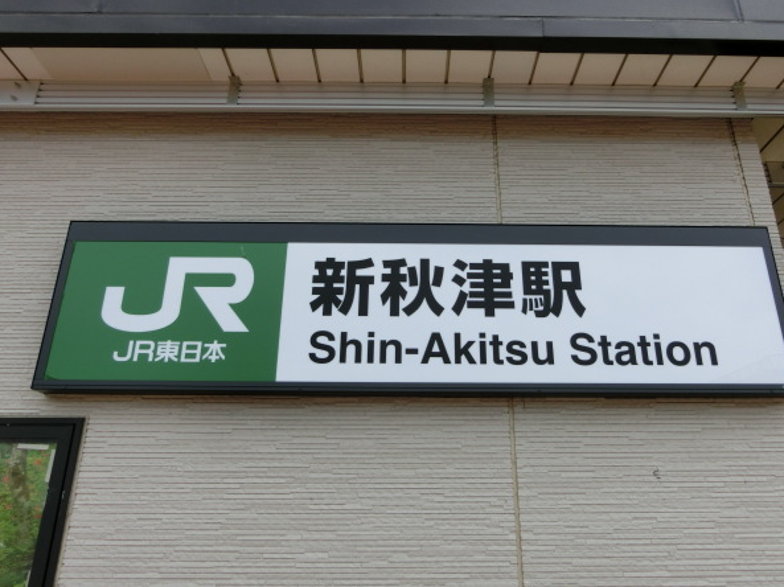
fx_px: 611
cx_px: 415
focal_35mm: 27
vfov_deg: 51.3
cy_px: 283
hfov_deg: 65.3
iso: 80
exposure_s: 1/800
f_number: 3.5
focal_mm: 4.5
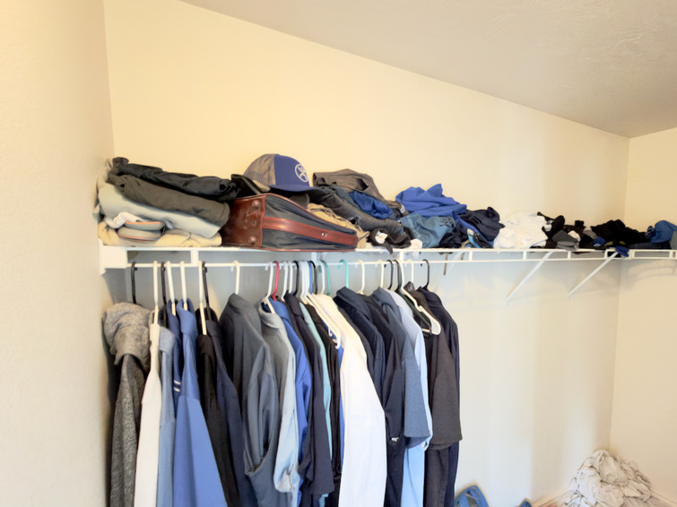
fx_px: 372
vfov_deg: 68.3
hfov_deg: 82.9
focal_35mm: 19
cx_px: 427
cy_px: 290
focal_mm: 2.22
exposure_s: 1/17
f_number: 2.2
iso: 500
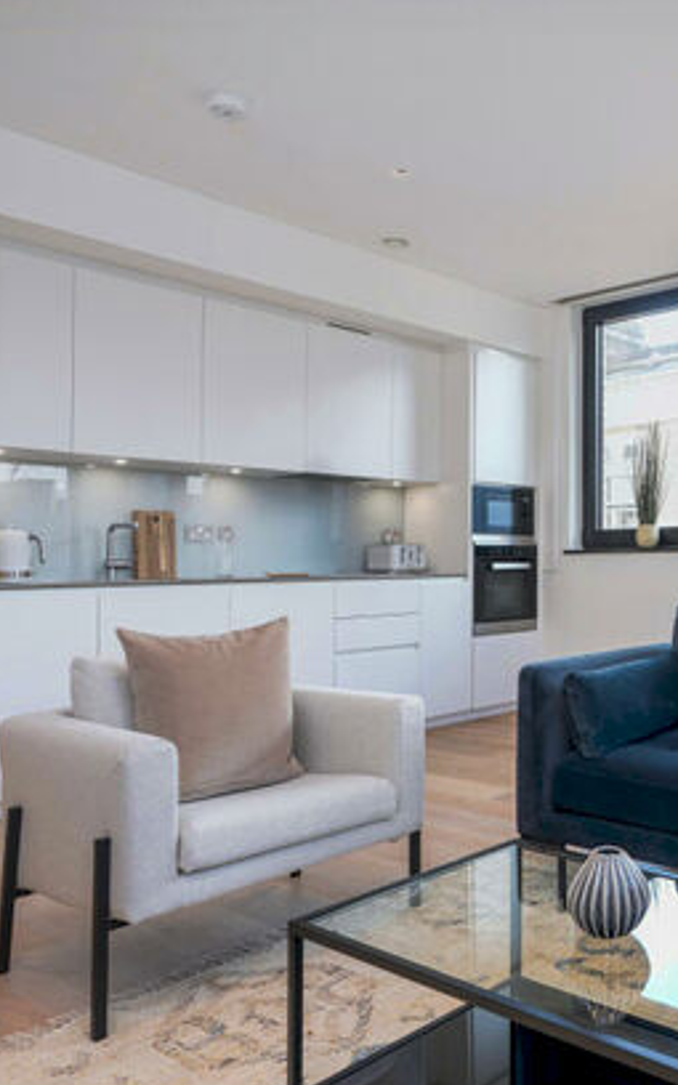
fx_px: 828
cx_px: 665
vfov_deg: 66.2
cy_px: 613
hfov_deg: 39.7
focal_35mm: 28
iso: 100
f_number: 5
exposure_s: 1/20
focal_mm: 16
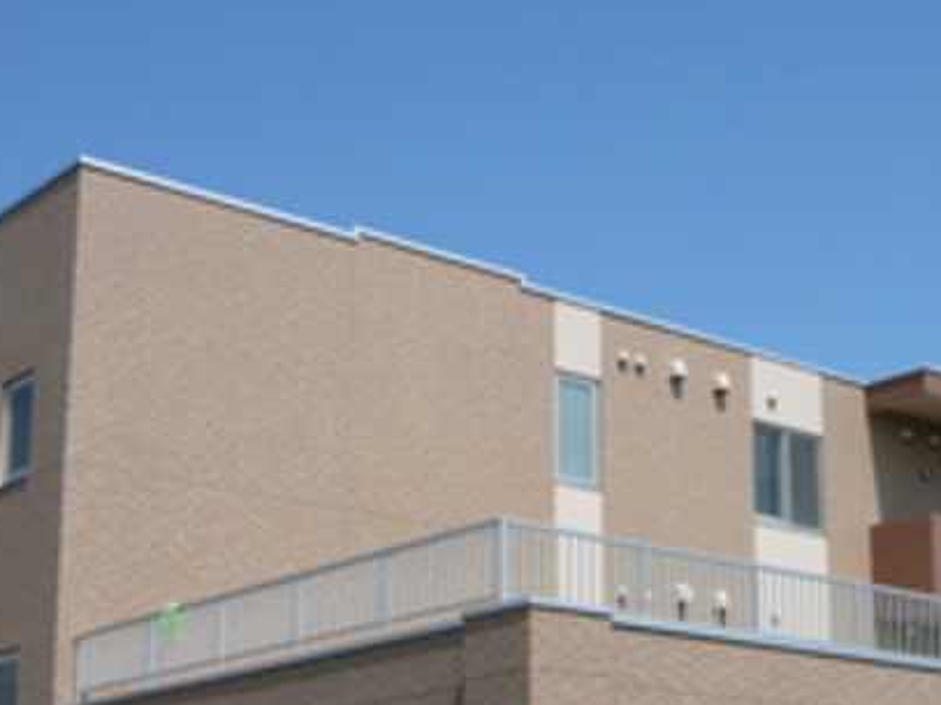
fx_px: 1875
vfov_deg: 21.0
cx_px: 651
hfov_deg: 27.9
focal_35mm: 69
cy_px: 575
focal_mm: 5.2
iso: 80
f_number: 5
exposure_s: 1/800
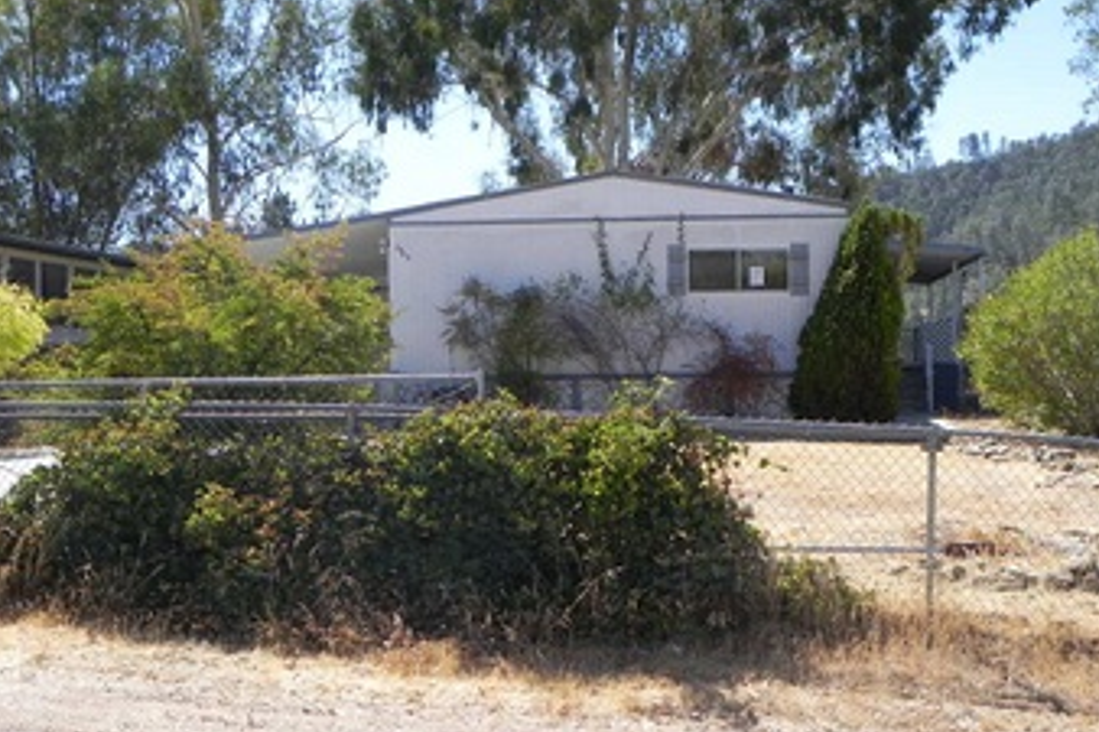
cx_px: 553
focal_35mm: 49
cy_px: 377
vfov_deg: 27.5
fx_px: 1495
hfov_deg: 40.4
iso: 160
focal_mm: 8.2
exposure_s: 1/316
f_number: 6.3
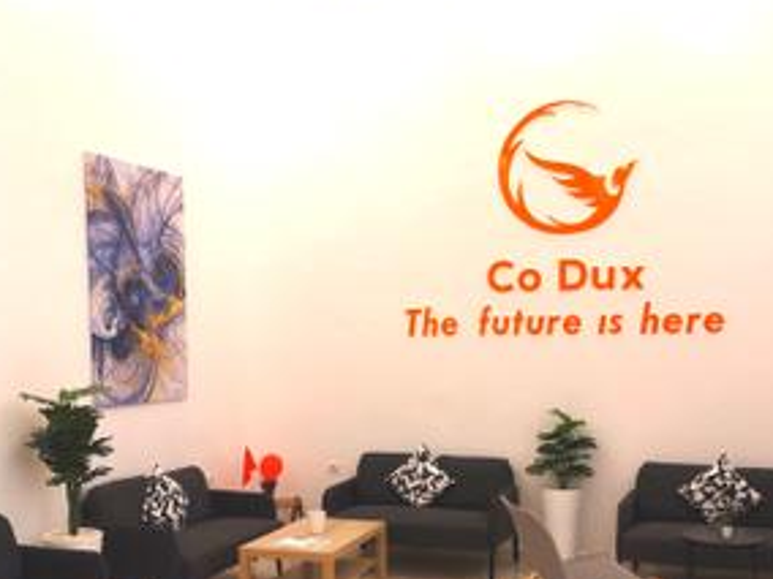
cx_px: 407
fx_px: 960
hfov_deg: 43.8
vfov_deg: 33.3
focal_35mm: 43
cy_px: 386
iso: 64
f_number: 1.8
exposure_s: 1/50
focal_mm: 3.95
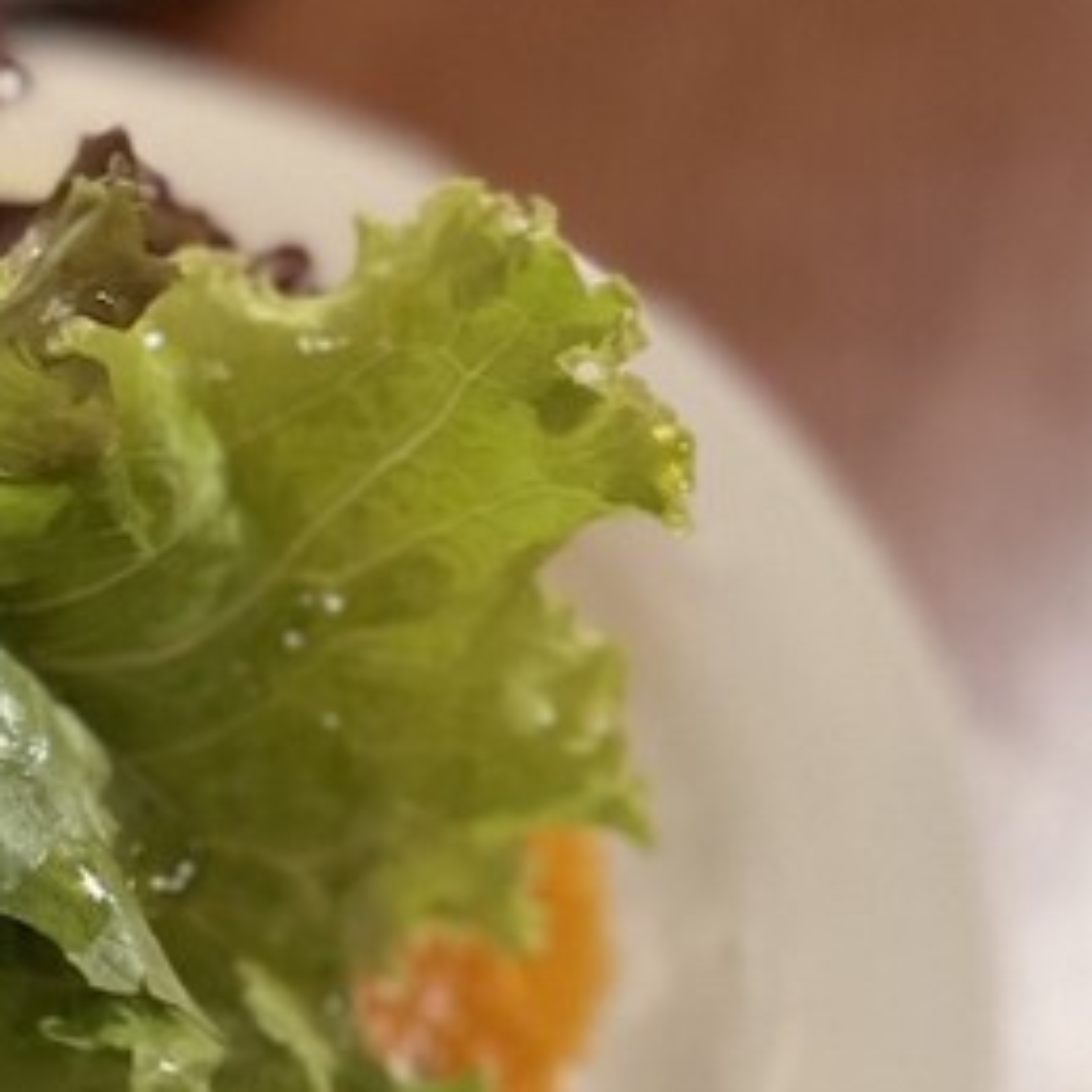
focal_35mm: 91
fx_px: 3248
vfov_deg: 19.1
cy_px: 645
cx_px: -822
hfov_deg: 16.3
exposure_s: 1/40
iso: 500
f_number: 1.5
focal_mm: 5.7
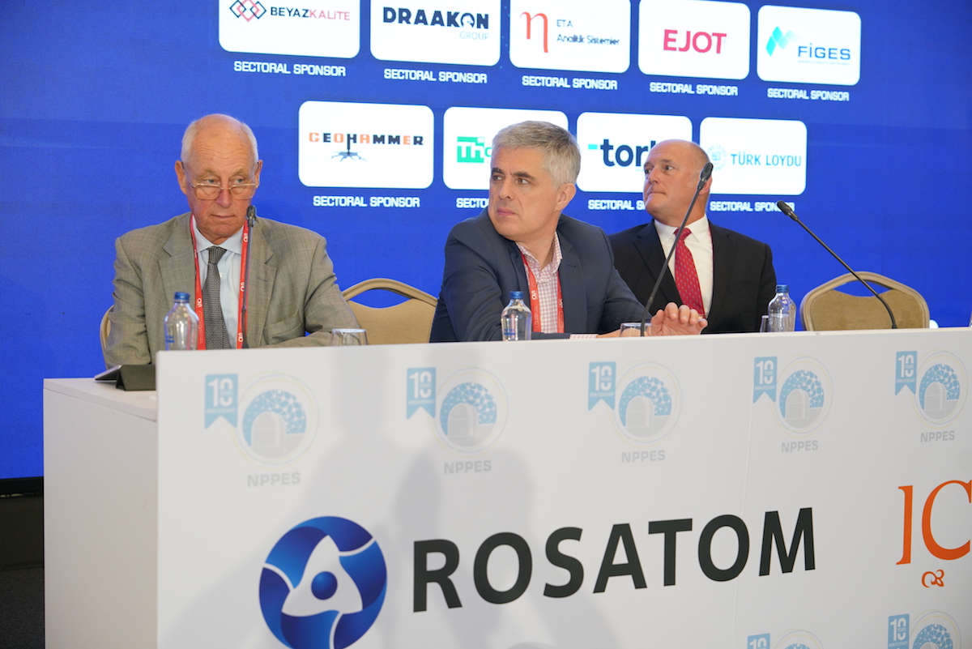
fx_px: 1837
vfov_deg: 20.0
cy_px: 324
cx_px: 486
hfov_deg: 29.6
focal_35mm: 68
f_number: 3.5
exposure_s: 1/200
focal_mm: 68
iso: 2500
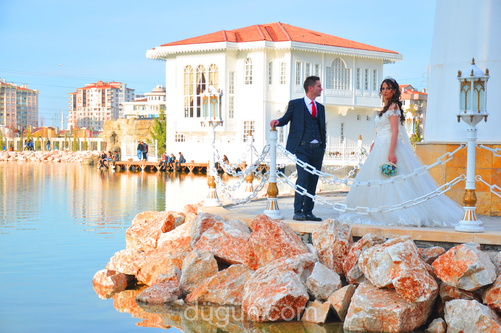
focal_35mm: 75
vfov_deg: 18.1
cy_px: 166
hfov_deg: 27.0
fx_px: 1043
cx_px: 250
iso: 200
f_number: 5.6
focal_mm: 50
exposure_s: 1/400
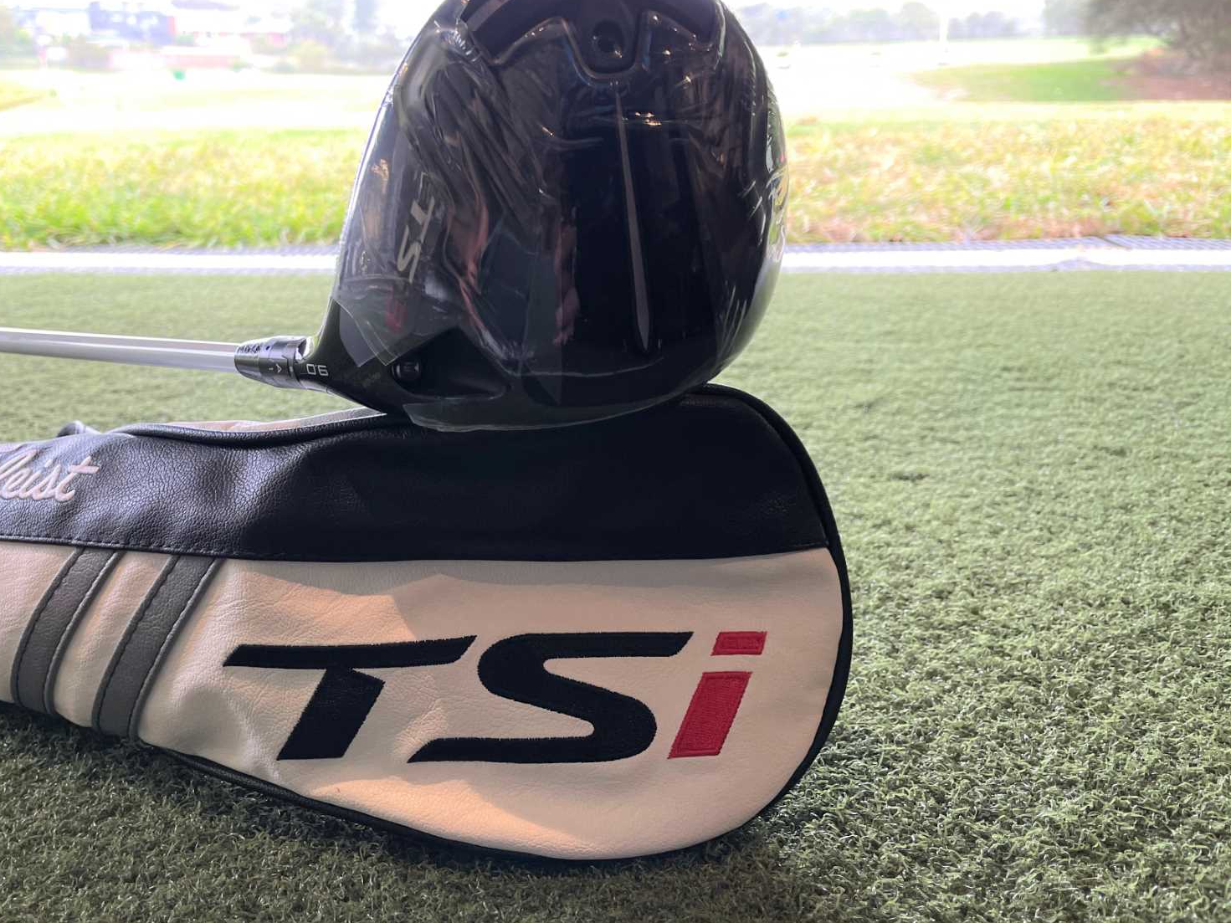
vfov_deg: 42.9
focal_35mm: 33
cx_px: 452
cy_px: 429
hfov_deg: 54.6
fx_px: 1173
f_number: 1.6
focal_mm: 4.2
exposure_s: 1/118
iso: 32
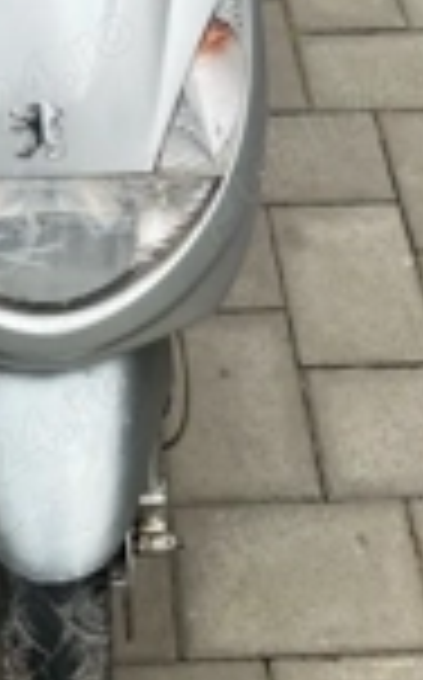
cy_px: 176
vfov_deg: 27.9
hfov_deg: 17.6
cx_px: 76
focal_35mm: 73
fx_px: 1350
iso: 50
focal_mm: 5.1
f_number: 1.6
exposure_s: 1/483
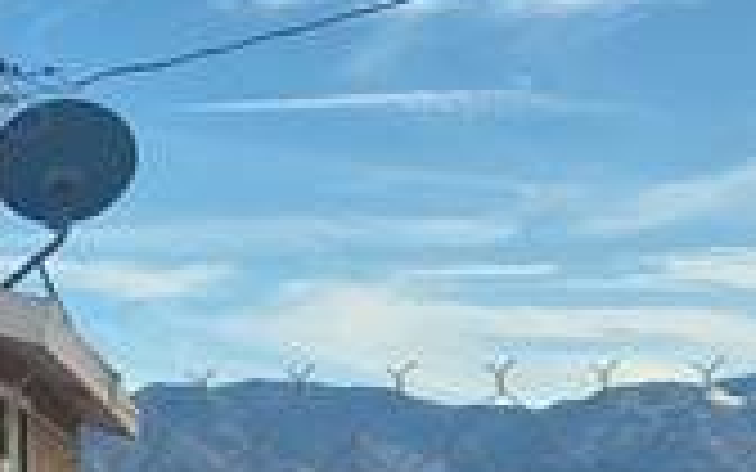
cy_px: 521
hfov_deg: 12.6
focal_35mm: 149
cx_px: -657
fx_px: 3070
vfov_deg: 8.7
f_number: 1.8
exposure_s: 1/1836
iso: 25
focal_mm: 5.4
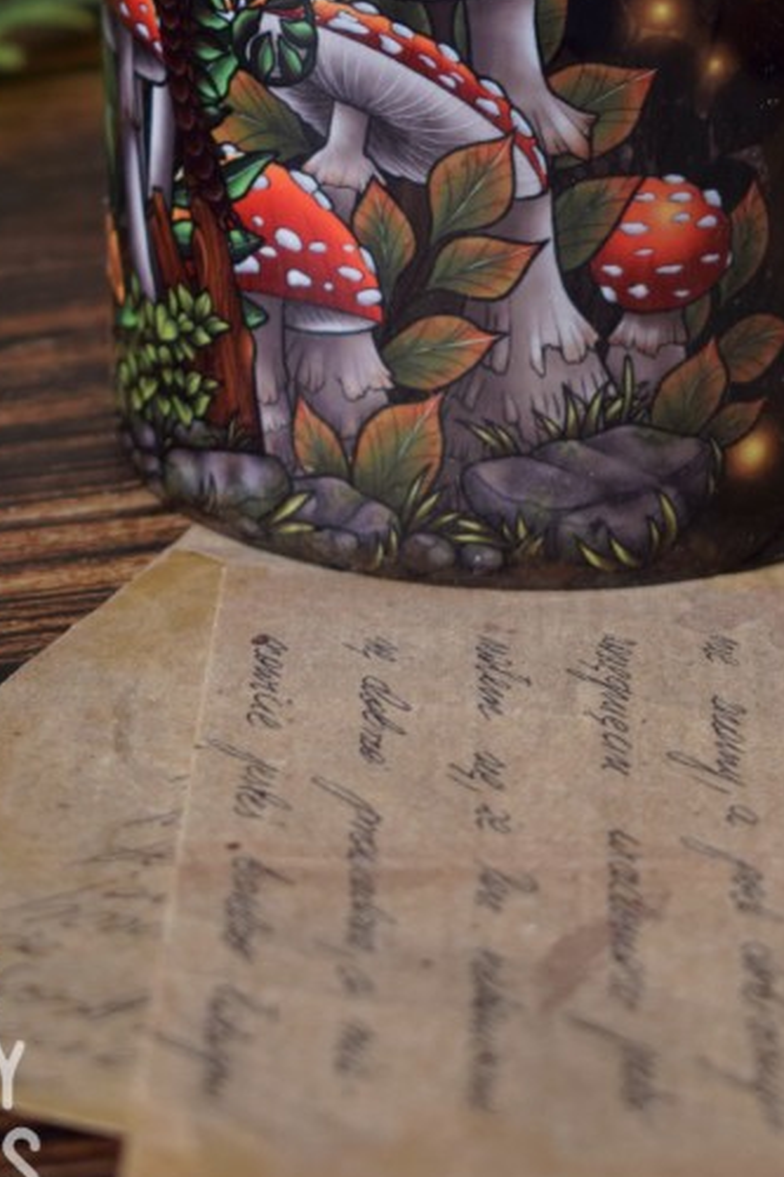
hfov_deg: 8.3
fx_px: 5426
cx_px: 605
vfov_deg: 12.2
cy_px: -108
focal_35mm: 166
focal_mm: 48
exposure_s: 1/60
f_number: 5.3
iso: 640
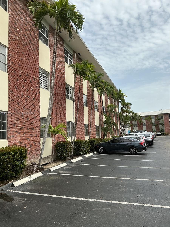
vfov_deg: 61.7
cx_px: 85
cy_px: 114
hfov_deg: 48.2
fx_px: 190
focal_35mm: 29
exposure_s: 1/1730
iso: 25
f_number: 1.8
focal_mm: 3
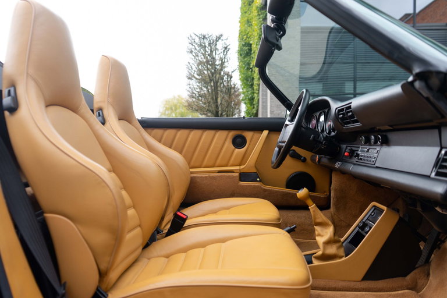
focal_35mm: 28
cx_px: 224
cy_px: 149
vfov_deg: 46.4
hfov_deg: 65.5
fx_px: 348
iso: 50
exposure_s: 1/80
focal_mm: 28
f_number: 3.5
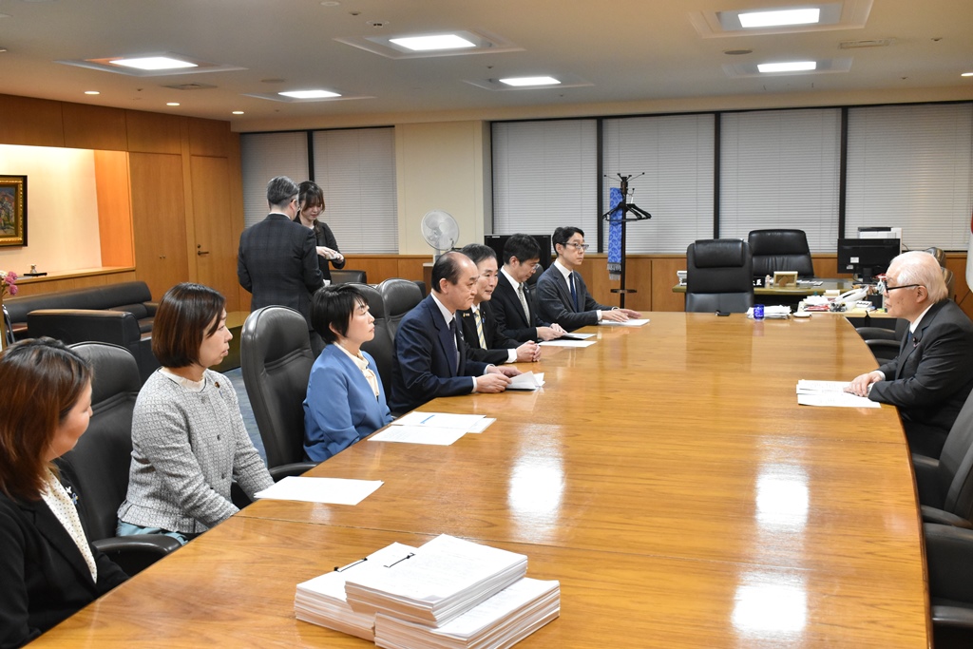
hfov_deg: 53.1
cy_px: 324
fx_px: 973
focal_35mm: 36
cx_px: 486
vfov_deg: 36.9
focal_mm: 24
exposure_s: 1/160
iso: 2500
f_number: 6.3
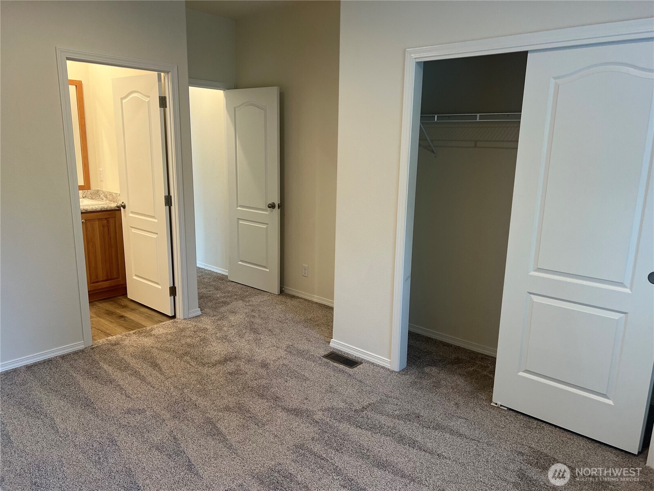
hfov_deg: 67.3
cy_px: 246
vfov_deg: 53.1
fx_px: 491
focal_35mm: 26
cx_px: 327
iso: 125
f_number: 1.5
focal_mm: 5.7
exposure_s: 1/120
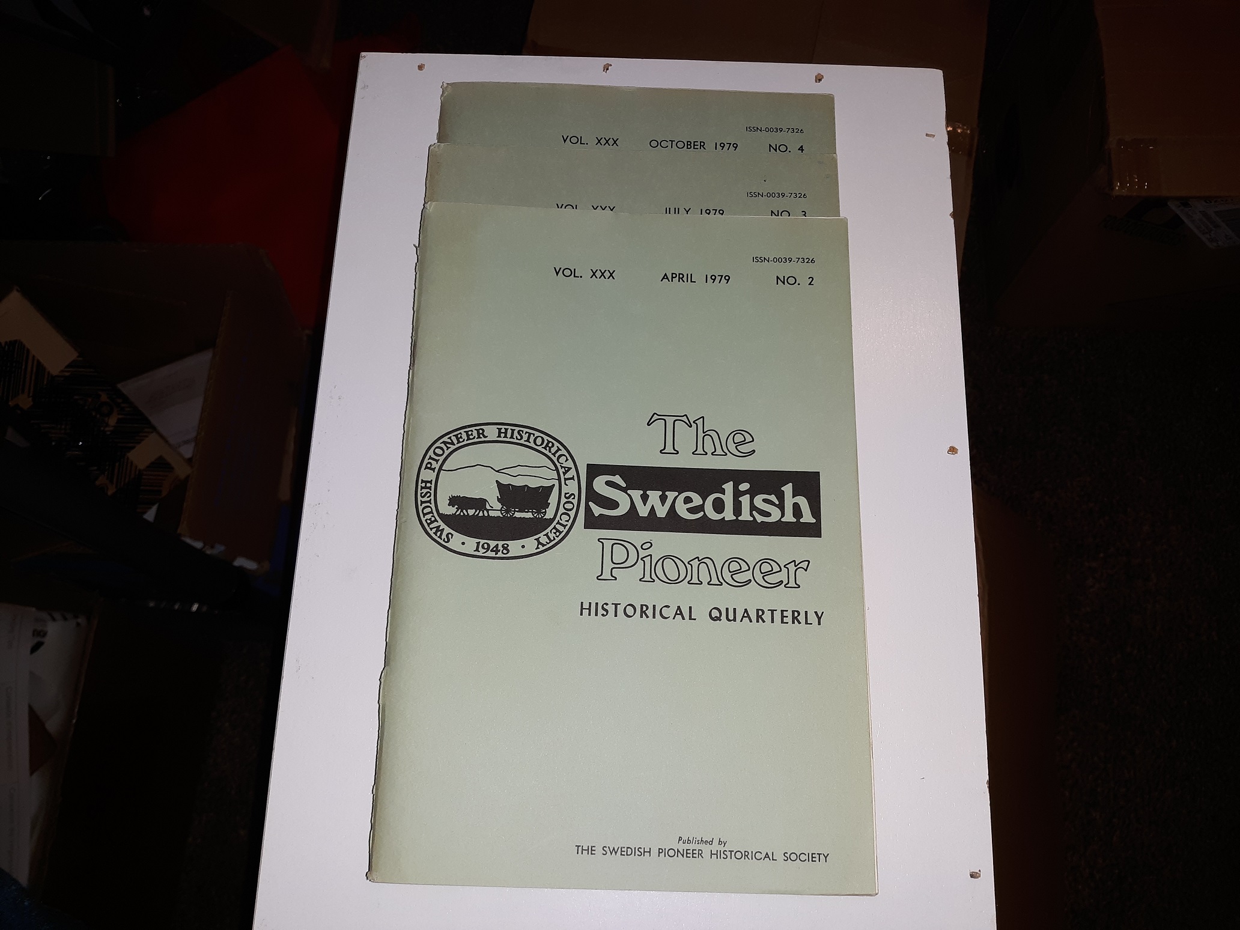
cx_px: 620
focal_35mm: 28
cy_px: 465
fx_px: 1003
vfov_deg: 49.7
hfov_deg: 63.4
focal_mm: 3.7
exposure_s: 1/120
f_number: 1.7
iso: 50
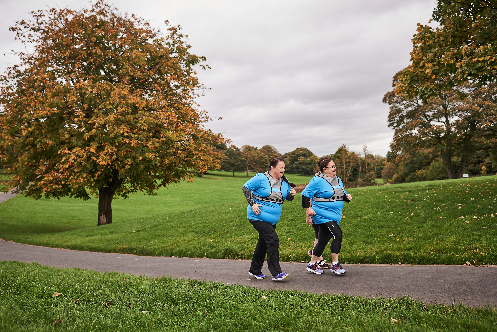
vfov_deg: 37.9
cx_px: 248
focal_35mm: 35
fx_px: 483
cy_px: 166
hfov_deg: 54.4
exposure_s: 1/400
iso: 640
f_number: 5
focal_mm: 35
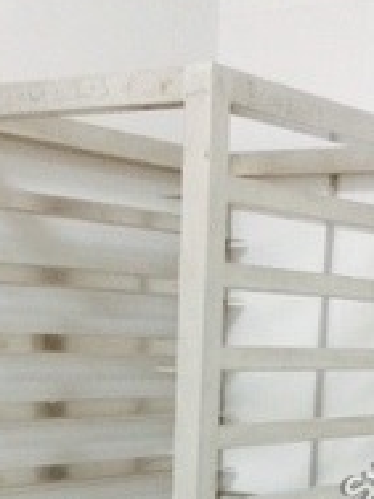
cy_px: 629
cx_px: 219
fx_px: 1340
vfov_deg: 19.6
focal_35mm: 93
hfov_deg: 15.9
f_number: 2.4
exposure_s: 1/20
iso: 125
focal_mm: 4.28
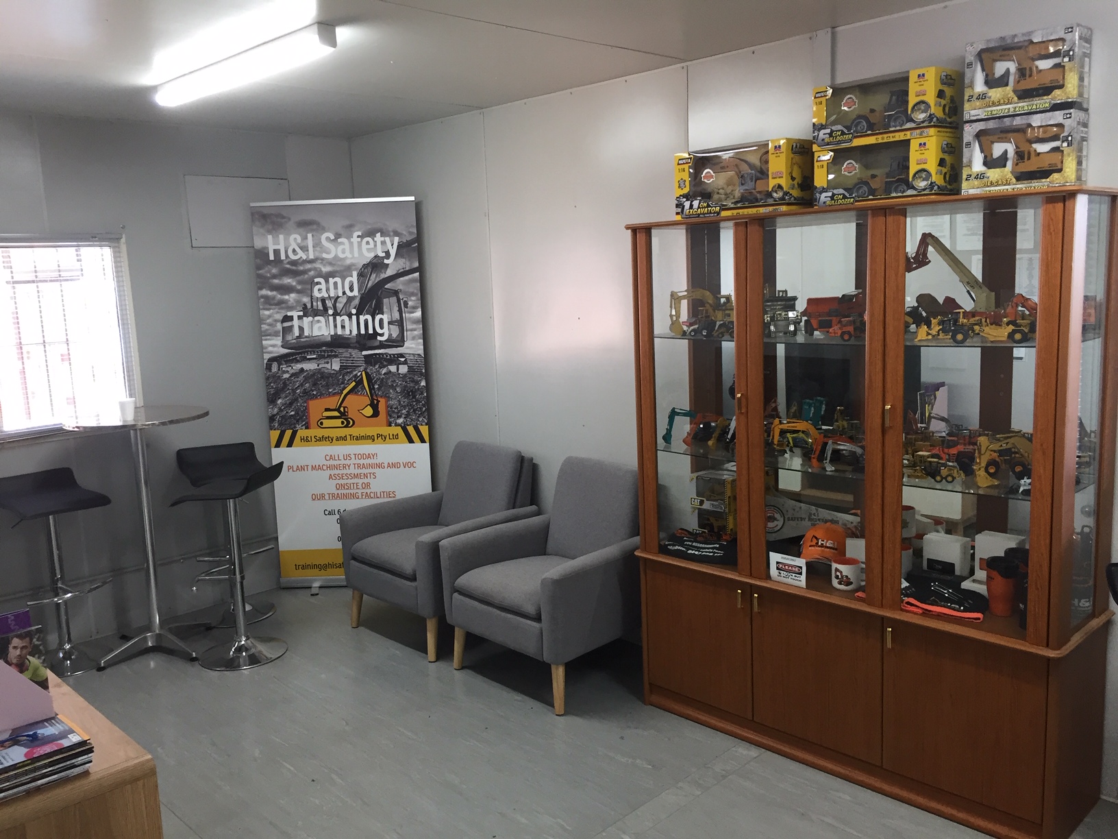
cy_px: 420
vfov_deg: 48.2
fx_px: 937
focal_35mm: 29
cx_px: 559
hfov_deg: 61.7
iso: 50
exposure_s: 1/33
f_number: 2.2
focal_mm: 4.15
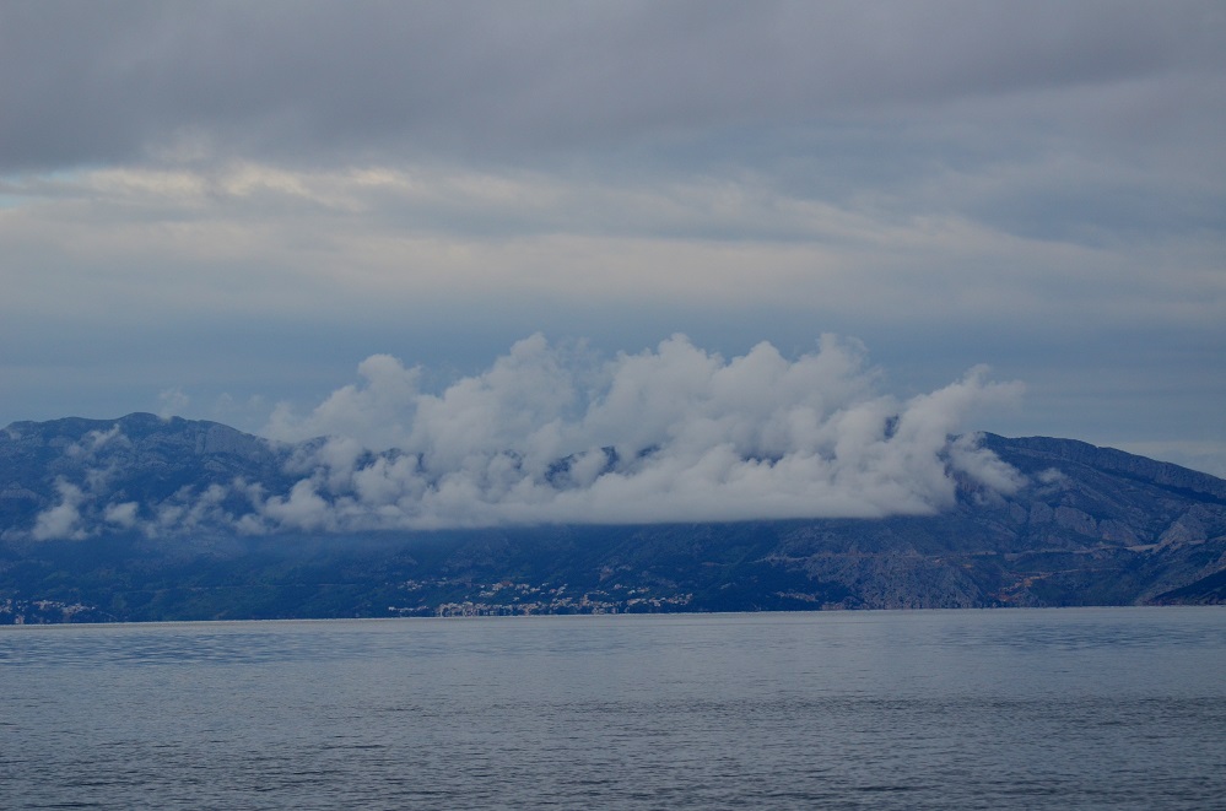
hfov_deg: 13.7
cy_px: 406
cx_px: 613
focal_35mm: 150
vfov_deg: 9.1
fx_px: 5096
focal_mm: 100
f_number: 4.5
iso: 400
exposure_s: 1/3200
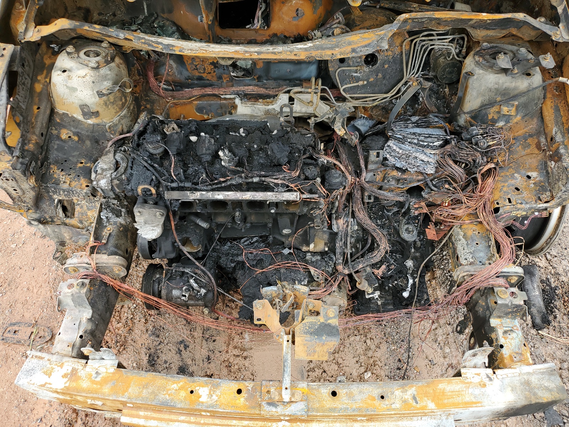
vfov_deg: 53.1
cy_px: 214
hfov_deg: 67.3
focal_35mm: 26
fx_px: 427
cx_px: 284
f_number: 1.5
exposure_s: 1/333
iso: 50
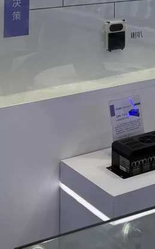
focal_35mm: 89
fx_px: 602
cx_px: 200
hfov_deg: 14.1
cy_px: -83
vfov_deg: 21.0
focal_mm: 6.76
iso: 80
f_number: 1.78
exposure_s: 1/477
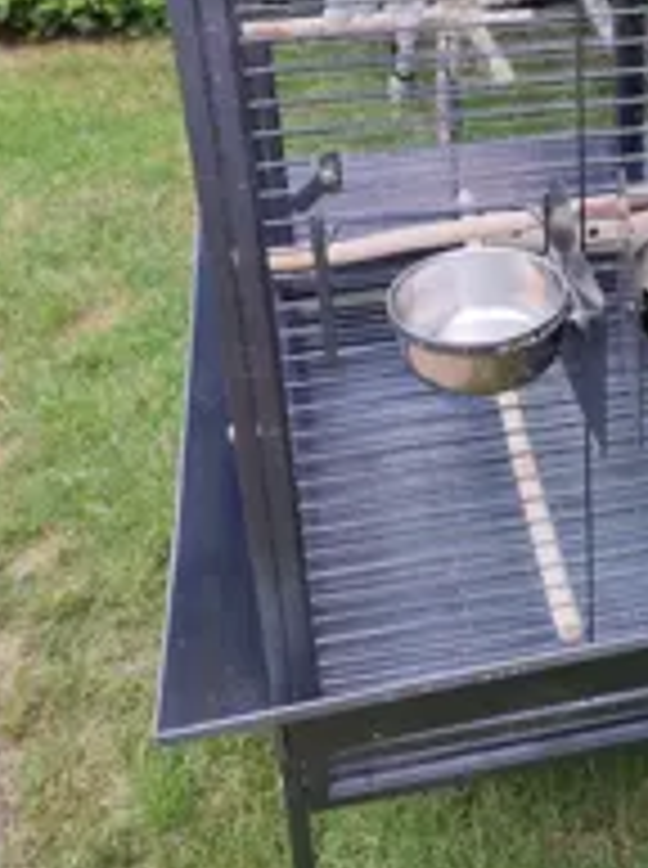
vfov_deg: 35.6
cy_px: 164
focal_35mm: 52
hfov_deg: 26.8
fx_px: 1302
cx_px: 608
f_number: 1.79
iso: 140
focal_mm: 4.7
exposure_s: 1/50
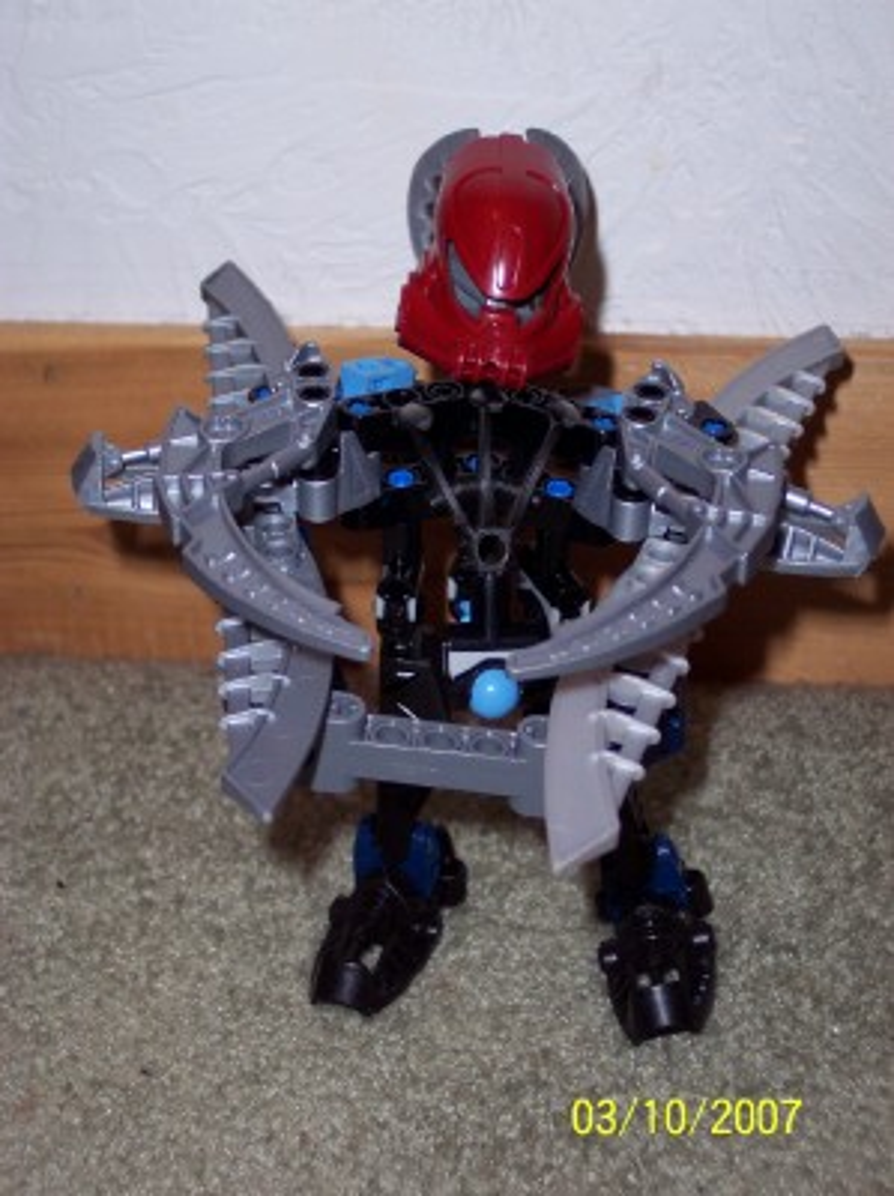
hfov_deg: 19.3
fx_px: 2623
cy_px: 598
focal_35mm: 76
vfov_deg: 25.7
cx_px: 447
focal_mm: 16
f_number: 3.8
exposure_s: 1/45
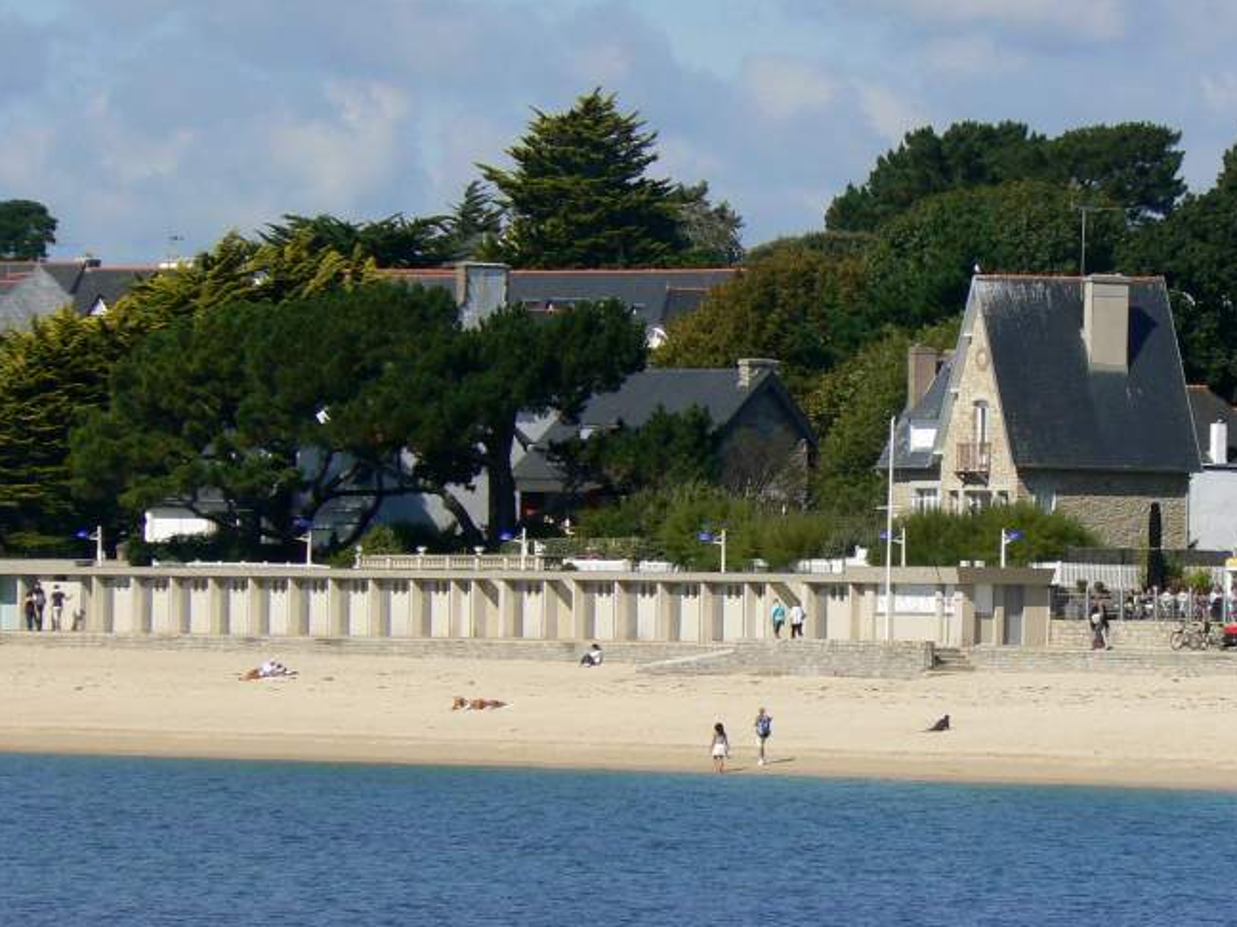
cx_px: 853
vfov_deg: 3.4
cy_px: 548
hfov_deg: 4.6
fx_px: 15437
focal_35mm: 432
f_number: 8
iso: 80
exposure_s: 1/500
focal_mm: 51.8
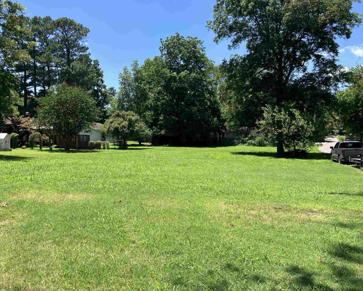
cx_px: 169
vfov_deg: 45.8
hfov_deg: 55.6
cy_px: 152
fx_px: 344
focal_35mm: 32
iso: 32
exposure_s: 1/1012
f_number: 1.8
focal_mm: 3.99
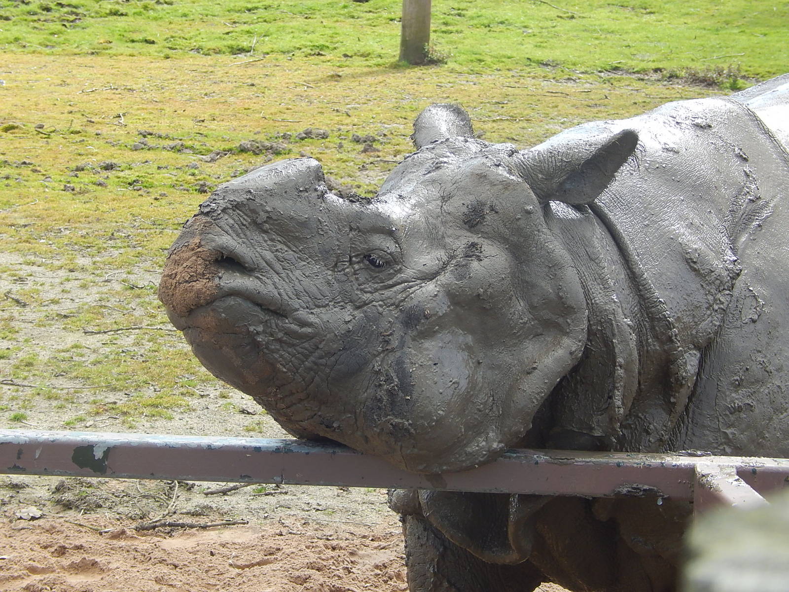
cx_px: 394
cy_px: 296
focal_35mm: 142
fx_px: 3237
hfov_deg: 13.9
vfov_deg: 10.4
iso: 125
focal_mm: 25.3
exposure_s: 1/200
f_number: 4.9
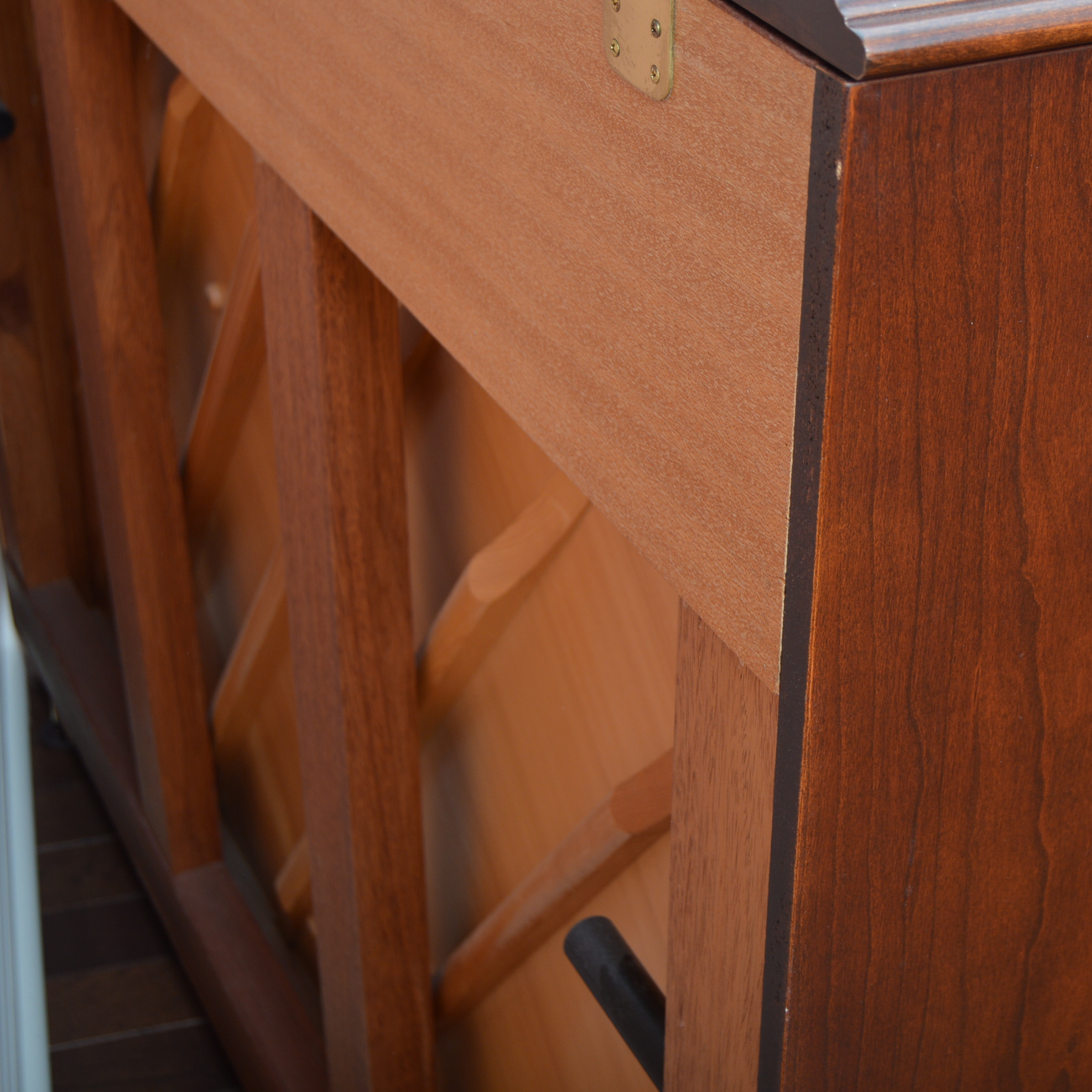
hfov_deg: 25.8
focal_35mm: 66
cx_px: 789
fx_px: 2356
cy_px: 548
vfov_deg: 26.1
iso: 200
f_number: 4.5
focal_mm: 34
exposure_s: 1/200
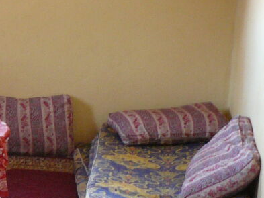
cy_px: 183
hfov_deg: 13.5
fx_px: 1007
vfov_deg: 11.2
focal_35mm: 132
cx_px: -204
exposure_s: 1/6
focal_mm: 6
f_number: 2.8
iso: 200
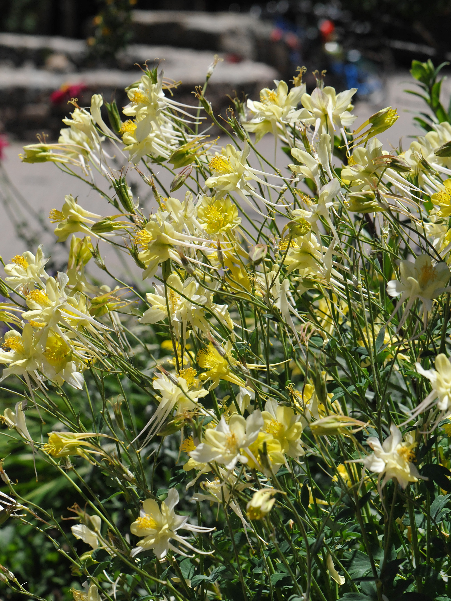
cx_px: 225
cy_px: 326
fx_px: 2407
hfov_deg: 10.7
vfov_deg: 14.2
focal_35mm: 139
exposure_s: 1/2000
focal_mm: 85
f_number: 9
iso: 800
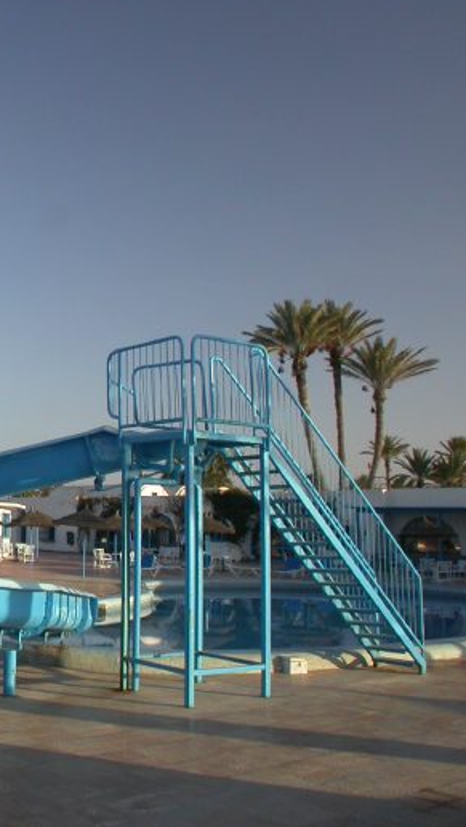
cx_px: -138
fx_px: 1405
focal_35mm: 64
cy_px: 357
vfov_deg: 32.8
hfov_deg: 17.7
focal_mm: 7.85
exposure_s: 1/128
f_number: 4.7
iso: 100
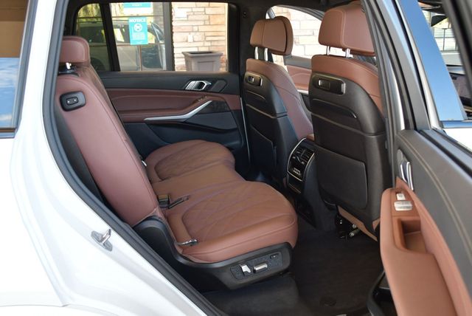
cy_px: 158
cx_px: 236
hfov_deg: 53.1
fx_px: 472
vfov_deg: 36.9
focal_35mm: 36
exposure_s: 1/250
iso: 800
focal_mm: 18
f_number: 3.5
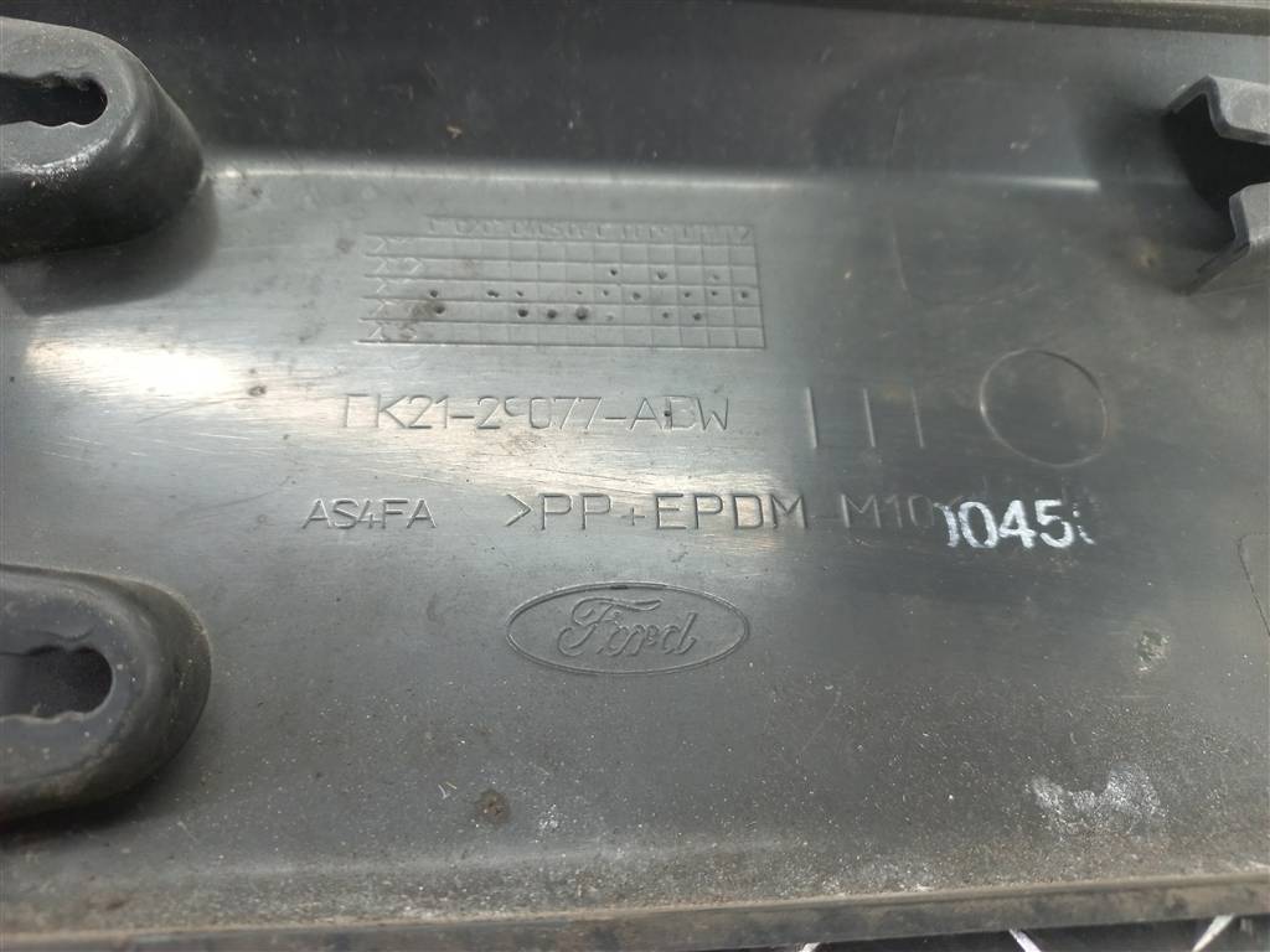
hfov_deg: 69.4
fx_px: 917
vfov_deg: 54.9
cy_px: 476
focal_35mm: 25
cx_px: 635
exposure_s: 1/50
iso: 160
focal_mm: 4.6
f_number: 1.8
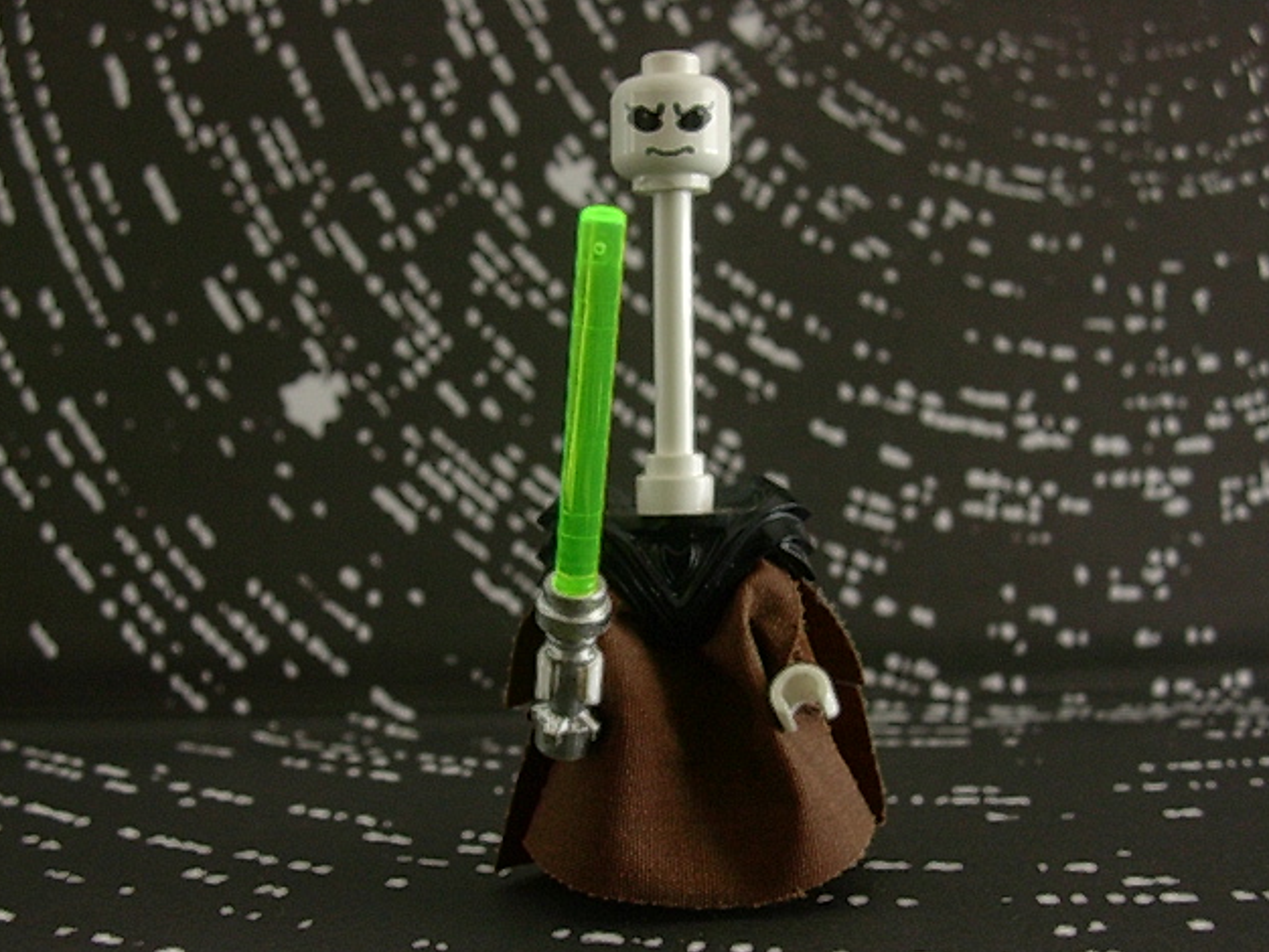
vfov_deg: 31.5
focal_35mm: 46
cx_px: 643
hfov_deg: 41.2
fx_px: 1687
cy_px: 468
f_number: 2.9
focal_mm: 6.7
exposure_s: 1/8.9
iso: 70
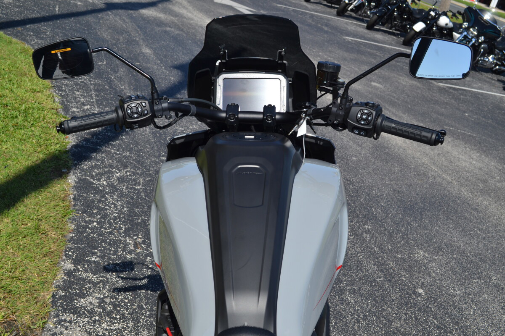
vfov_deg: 29.9
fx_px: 631
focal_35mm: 45
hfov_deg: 43.6
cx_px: 252
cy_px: 168
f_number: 8
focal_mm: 30
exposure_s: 1/250
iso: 100
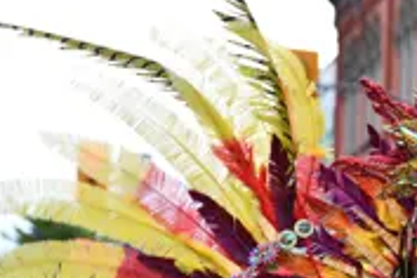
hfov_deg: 7.6
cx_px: 438
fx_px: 3127
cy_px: 258
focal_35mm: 270
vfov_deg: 5.1
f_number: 6.3
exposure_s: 1/250
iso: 200
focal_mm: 80
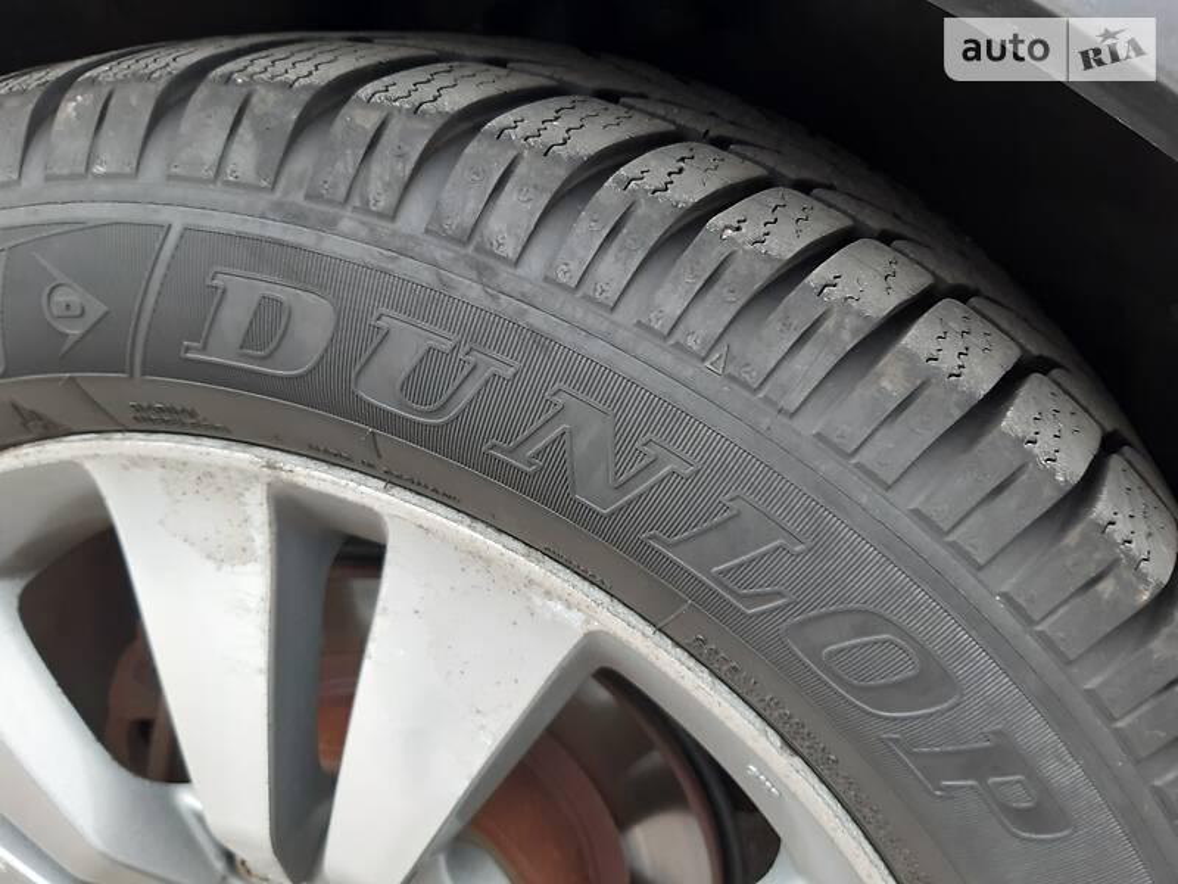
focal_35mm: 26
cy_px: 442
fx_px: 885
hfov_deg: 67.3
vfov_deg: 53.1
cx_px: 589
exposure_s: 1/50
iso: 64
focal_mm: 3.9
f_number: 1.7
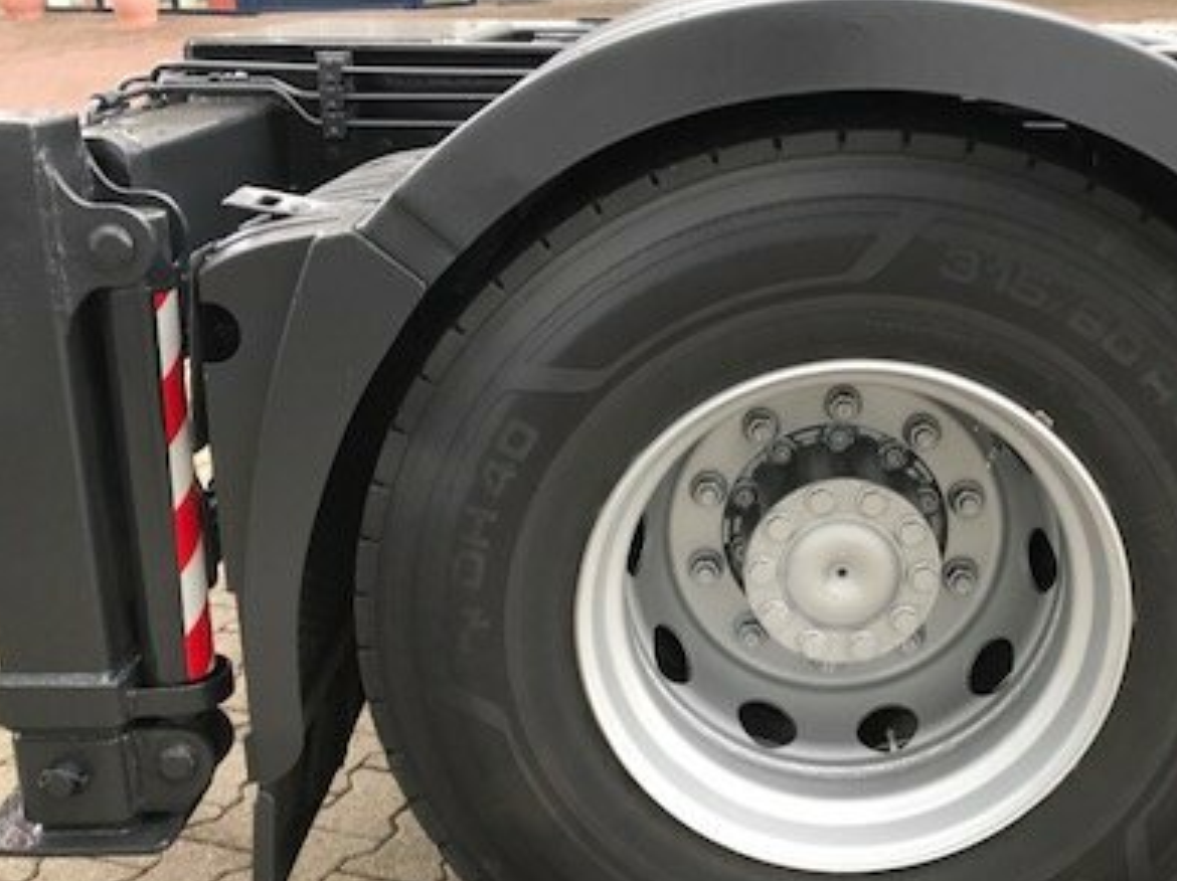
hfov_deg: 40.8
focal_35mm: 46
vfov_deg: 31.5
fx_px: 1563
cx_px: 770
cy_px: 456
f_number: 1.8
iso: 25
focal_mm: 3.99
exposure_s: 1/50
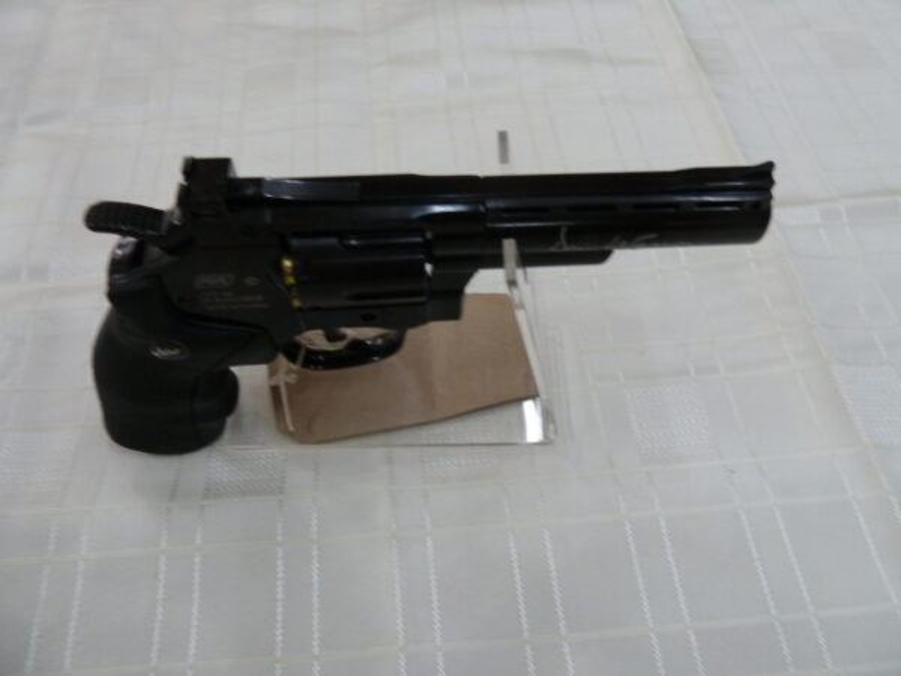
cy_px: 338
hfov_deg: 69.4
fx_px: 651
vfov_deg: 54.9
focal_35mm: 25
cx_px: 450
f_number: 3.3
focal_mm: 4.1
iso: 200
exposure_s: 1/30
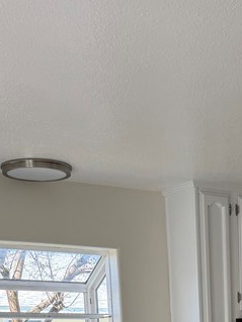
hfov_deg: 18.6
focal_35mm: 77
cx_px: 247
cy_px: 469
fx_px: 718
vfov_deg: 21.6
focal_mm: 6.76
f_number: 1.78
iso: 100
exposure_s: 1/184
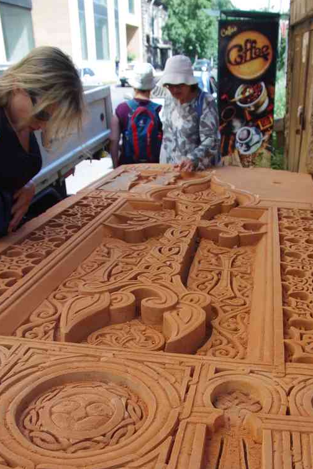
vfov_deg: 46.7
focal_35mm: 41
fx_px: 534
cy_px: 308
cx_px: 189
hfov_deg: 32.6
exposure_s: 1/50
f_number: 6.3
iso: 200
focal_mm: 20.6
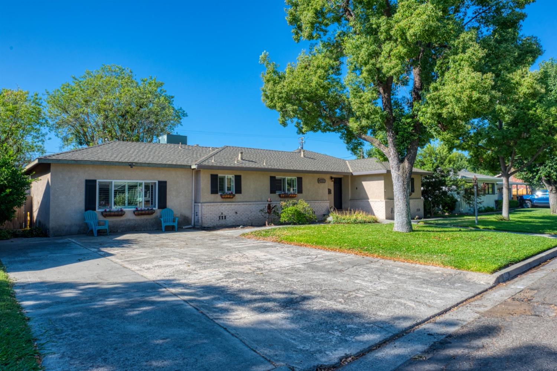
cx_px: 278
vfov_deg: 53.1
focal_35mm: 24
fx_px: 371
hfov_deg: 73.7
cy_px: 186
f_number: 10
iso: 400
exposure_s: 1/250
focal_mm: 24
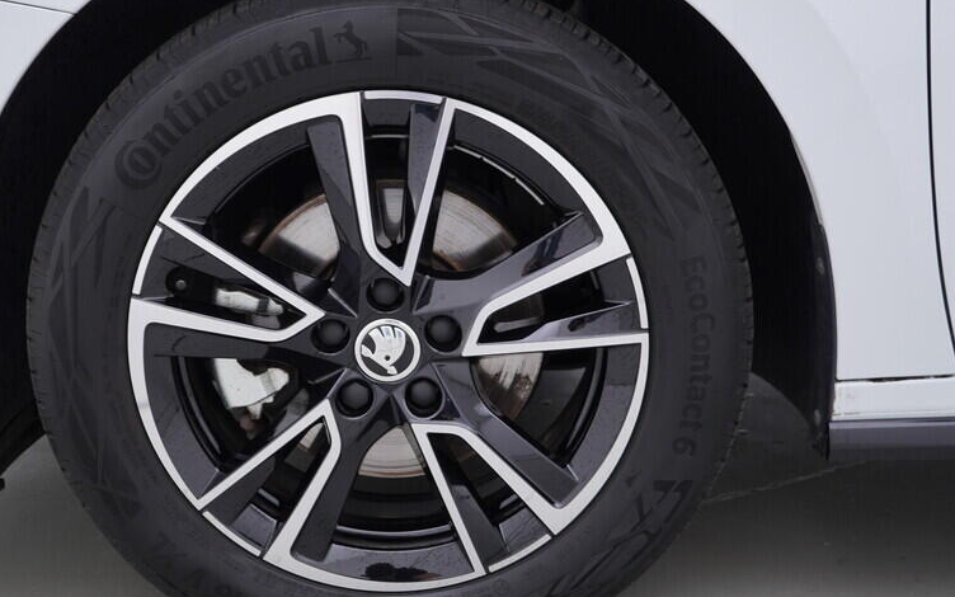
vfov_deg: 25.8
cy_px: 304
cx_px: 408
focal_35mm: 50
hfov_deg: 40.2
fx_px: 1301
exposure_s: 1/60
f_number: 3.5
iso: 125
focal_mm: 24
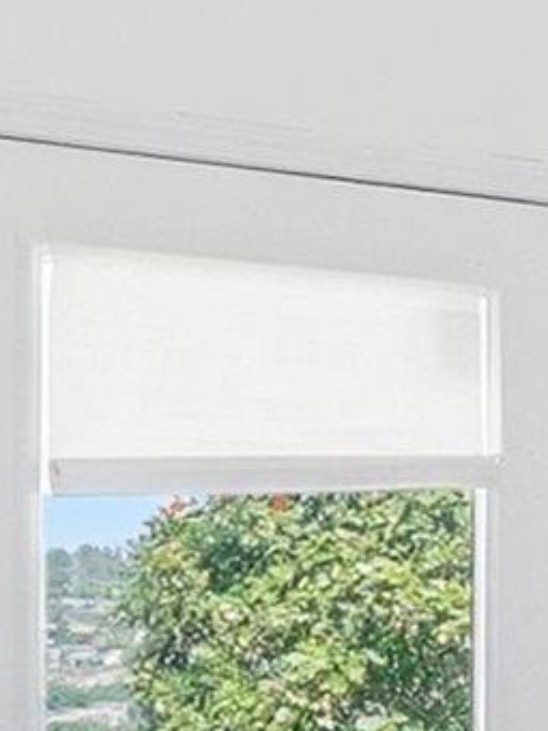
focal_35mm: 139
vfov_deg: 14.0
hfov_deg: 6.4
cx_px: 2697
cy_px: 751
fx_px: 2934
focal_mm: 16
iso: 250
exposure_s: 1/15
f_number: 4
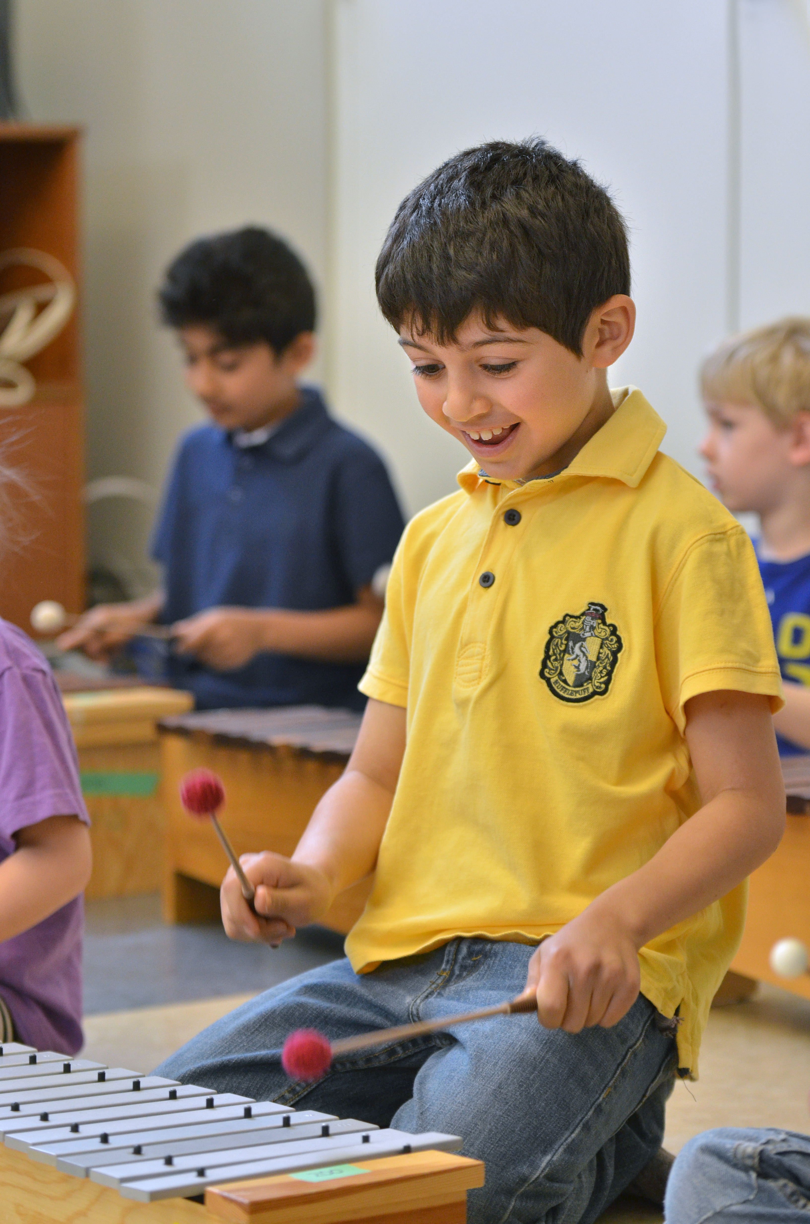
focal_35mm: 105
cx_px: 405
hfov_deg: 13.0
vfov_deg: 19.5
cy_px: 612
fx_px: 3560
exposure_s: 1/160
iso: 1000
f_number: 2.8
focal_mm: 70
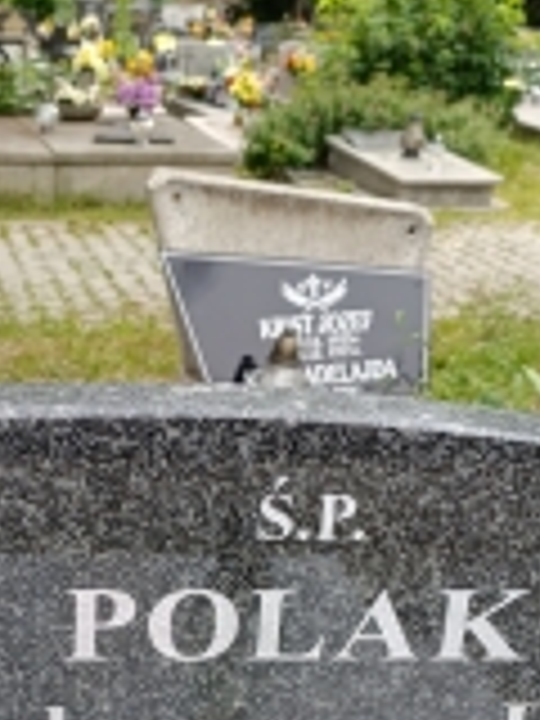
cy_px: 626
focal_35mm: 72
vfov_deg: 26.3
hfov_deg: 20.2
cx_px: 117
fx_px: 1498
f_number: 1.65
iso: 50
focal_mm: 6.14
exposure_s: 1/145
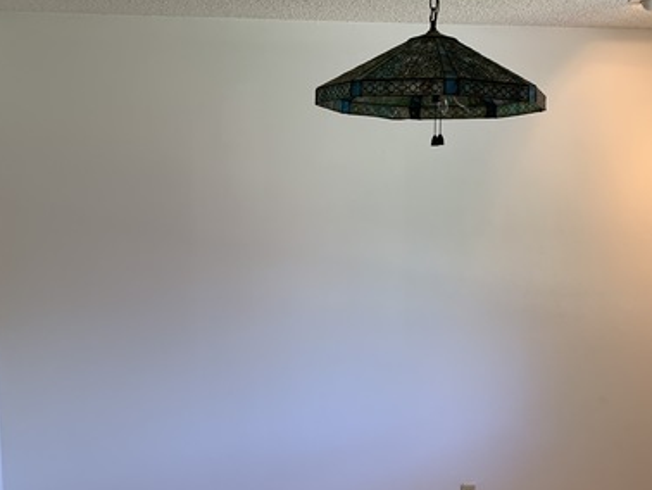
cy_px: 298
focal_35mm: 44
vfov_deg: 32.8
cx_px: 374
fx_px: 829
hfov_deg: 42.8
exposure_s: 1/60
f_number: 1.8
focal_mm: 4.25
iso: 100
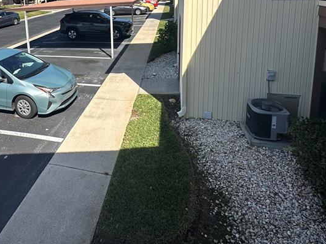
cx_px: 100
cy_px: 23
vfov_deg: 46.2
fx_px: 254
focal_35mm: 27
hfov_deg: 63.1
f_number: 2.2
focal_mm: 2.22
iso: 50
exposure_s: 1/2681
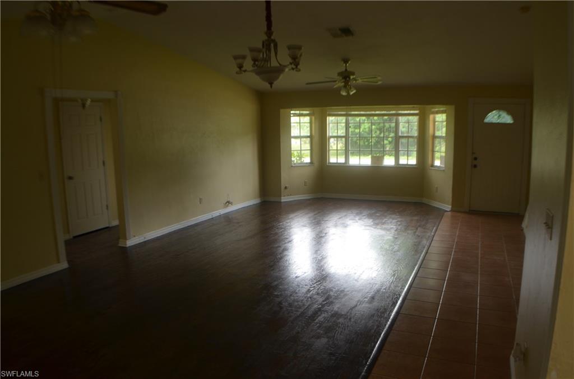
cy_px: 190
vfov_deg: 36.7
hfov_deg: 53.3
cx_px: 287
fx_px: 572
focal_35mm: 36
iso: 250
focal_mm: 24
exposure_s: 1/30
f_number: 4
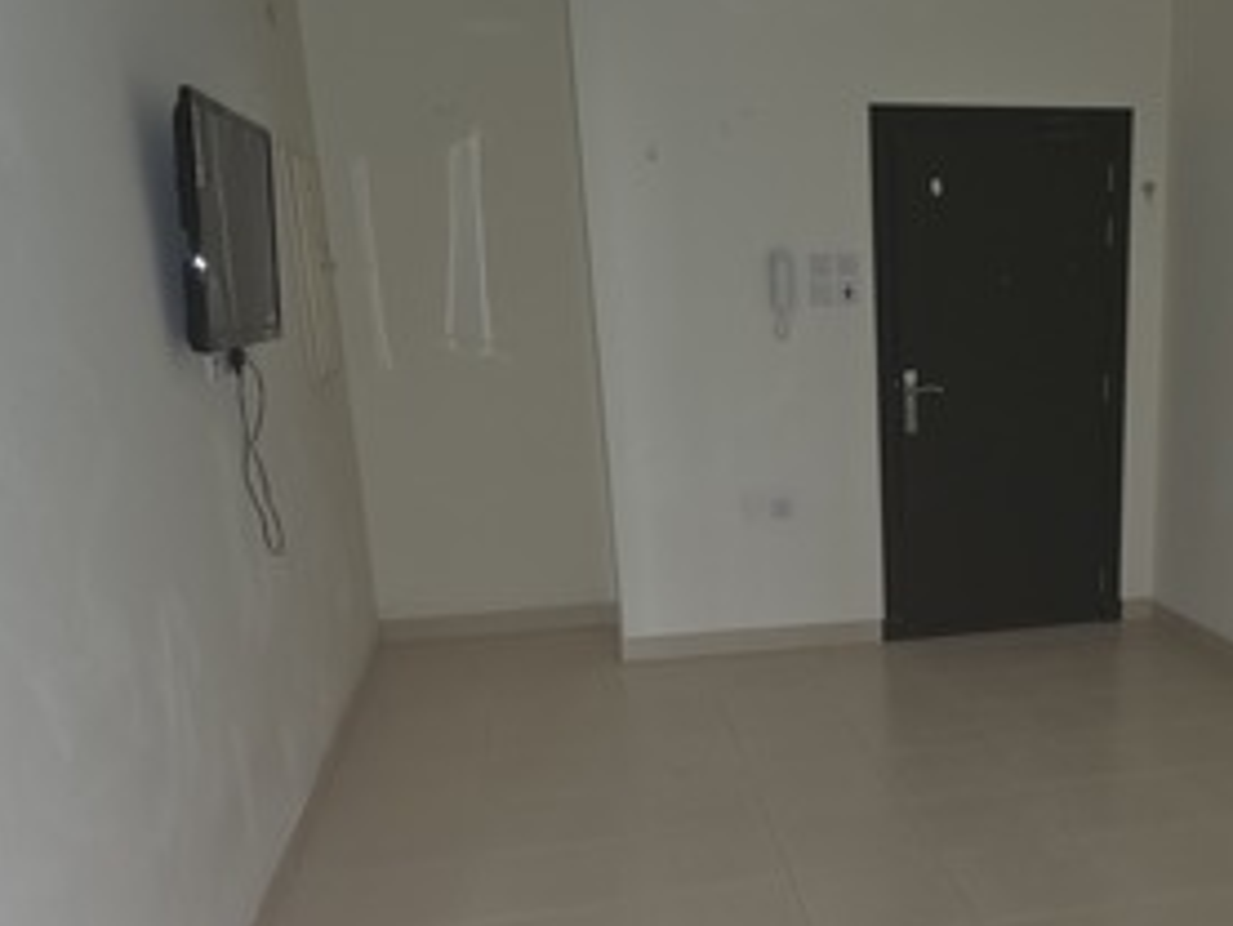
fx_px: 1354
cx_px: 933
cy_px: 634
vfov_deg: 37.3
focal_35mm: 38
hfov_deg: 47.1
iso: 160
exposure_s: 1/12
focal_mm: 6.3
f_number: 1.7
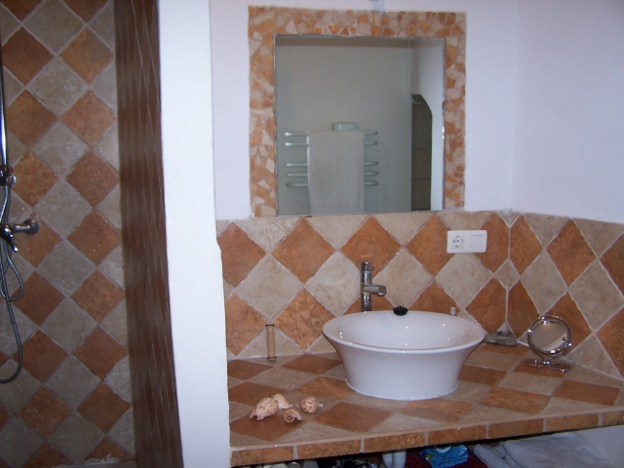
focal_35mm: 38
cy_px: 234
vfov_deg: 37.7
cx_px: 312
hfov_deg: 49.0
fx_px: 685
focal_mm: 6.3
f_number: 2.8
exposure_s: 1/60
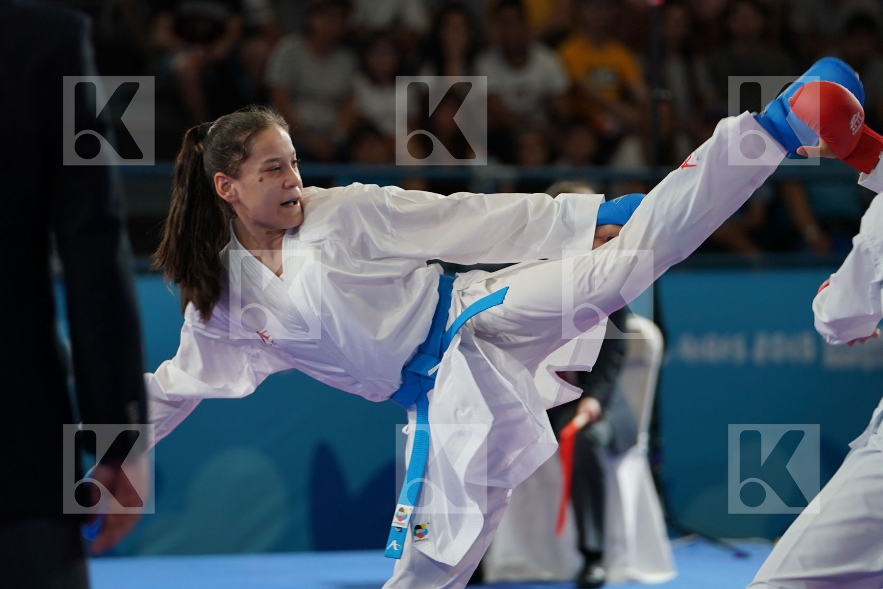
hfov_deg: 8.7
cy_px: 294
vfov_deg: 5.8
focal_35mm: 237
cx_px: 442
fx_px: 5813
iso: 500
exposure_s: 1/500
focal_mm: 158
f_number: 2.8
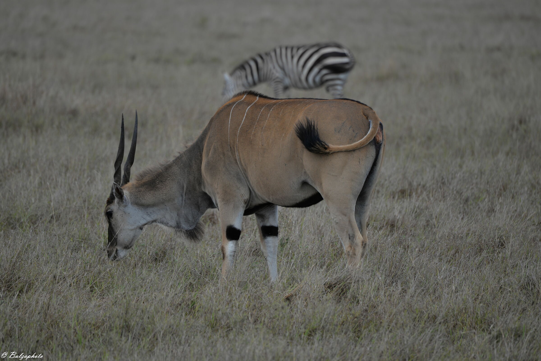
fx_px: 6013
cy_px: 180
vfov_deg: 3.4
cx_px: 270
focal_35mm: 400
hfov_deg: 5.2
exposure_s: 1/500
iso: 100
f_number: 5.6
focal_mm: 400
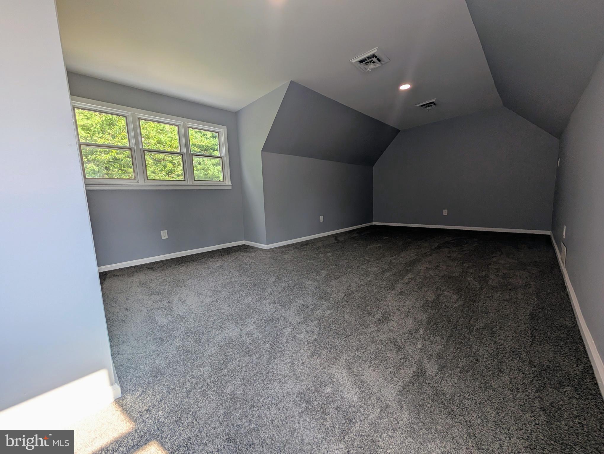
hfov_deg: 110.5
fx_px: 210
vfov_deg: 94.6
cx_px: 302
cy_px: 227
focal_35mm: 12
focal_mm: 2.02
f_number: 1.7
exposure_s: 1/290
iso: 48
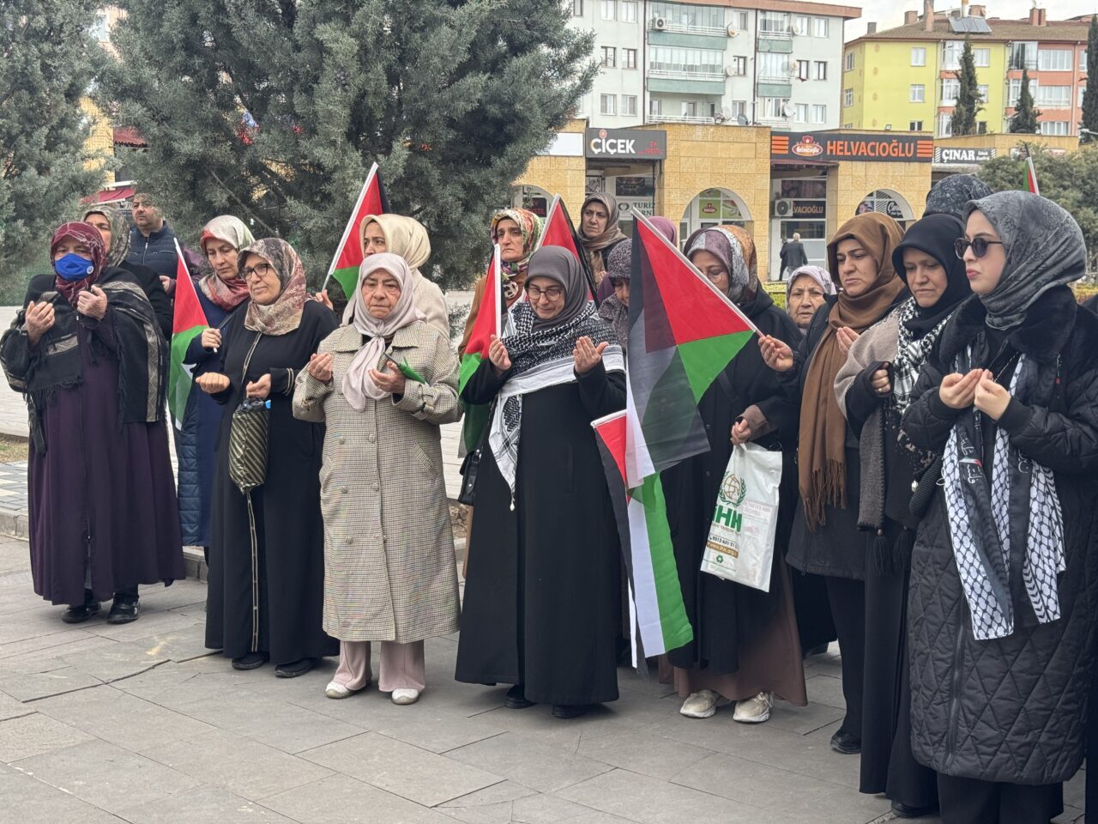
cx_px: 549
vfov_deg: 30.3
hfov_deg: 39.7
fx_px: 1523
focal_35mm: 48
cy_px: 412
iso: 64
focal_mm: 6.76
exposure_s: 1/312
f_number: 1.78
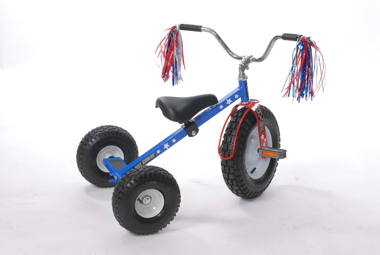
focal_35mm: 87
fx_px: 919
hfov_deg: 23.4
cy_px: 128
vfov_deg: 15.8
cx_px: 190
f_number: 11
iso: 200
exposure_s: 1/125
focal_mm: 58
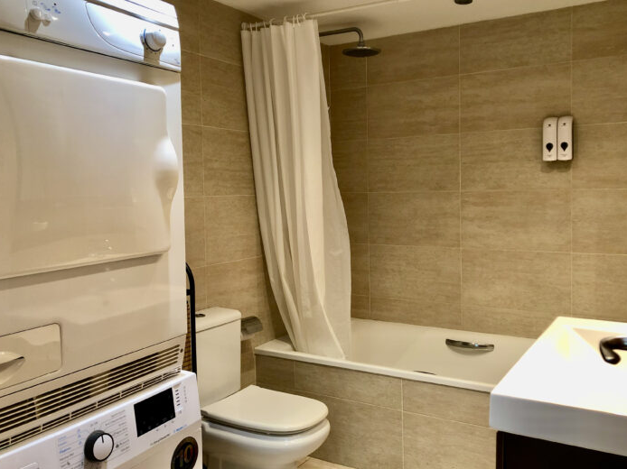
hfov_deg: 58.3
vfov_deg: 45.4
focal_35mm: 31
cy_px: 224
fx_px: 561
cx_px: 342
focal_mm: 3.99
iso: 40
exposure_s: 1/17
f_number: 1.8
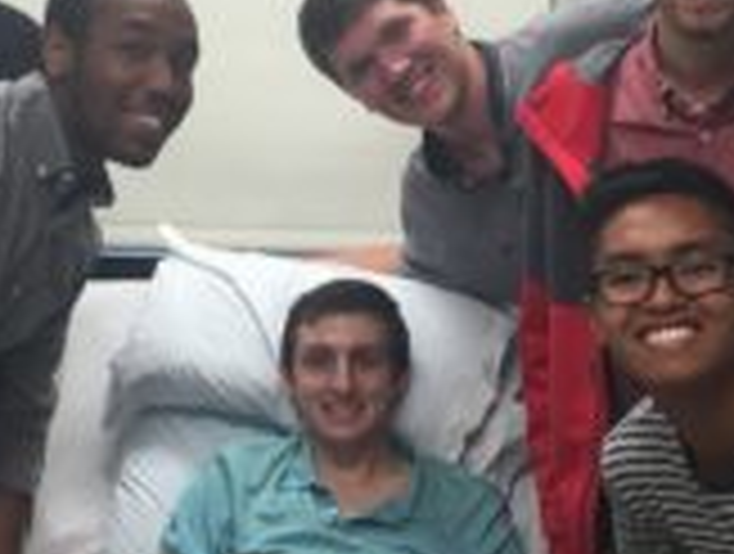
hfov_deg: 24.3
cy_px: 414
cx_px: 270
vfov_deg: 18.4
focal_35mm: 80
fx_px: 1700
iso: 32
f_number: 2.2
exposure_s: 1/40
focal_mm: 4.15
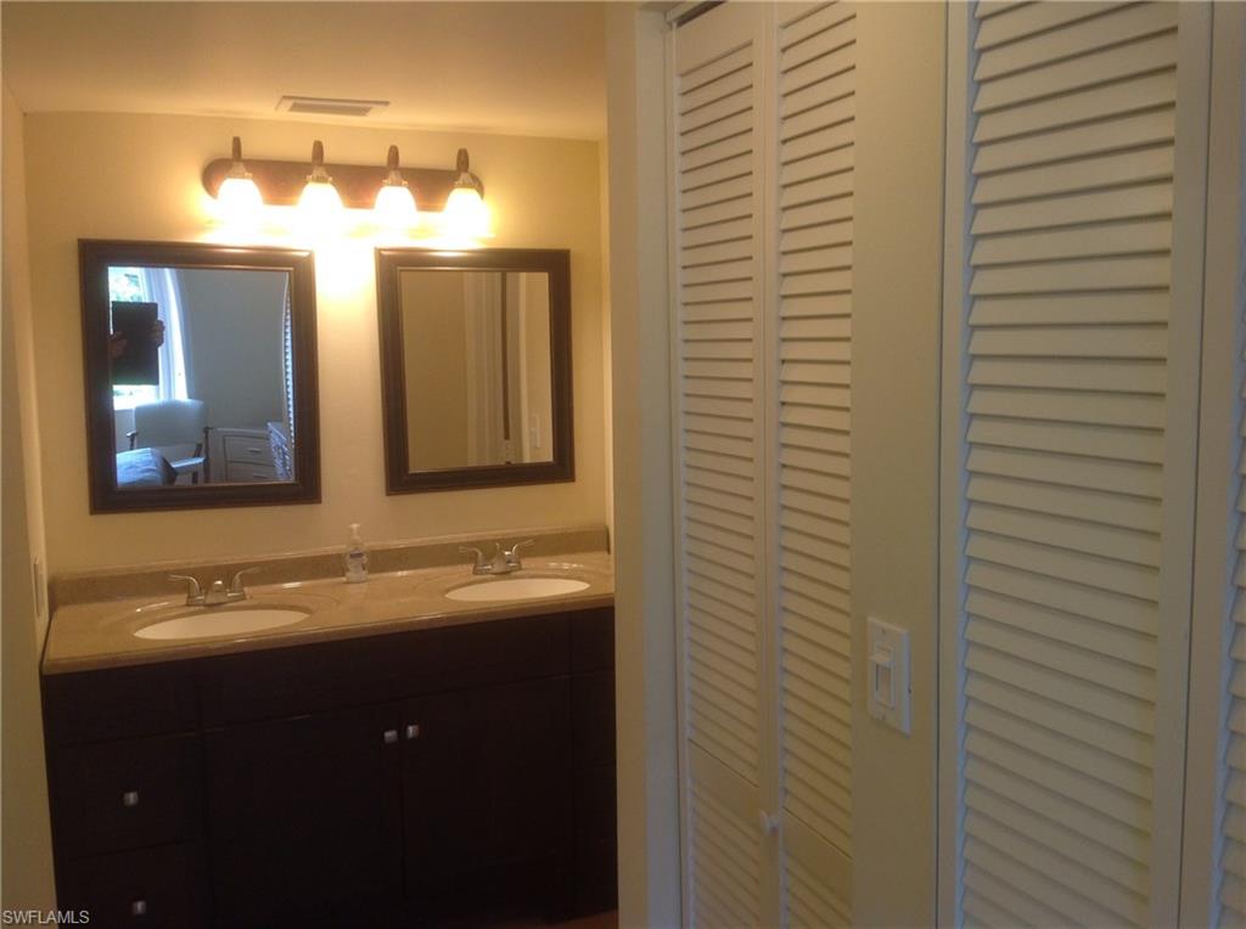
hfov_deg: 52.7
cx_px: 623
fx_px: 1257
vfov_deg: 40.6
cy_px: 464
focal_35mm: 35
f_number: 2.4
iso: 64
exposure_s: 1/40
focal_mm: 4.28
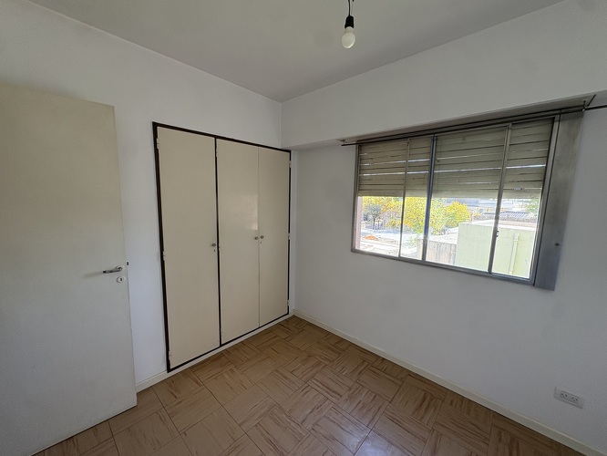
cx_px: 304
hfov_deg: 102.0
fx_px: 246
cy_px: 228
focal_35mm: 14
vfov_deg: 85.7
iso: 125
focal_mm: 2.22
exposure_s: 1/119
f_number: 2.2
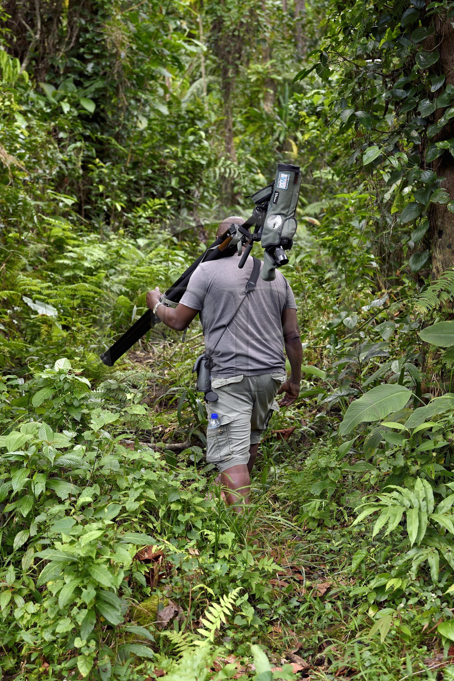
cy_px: 340
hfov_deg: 19.4
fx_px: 1325
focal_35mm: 70
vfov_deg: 28.9
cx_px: 227
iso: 800
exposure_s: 1/250
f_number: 5
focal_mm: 70
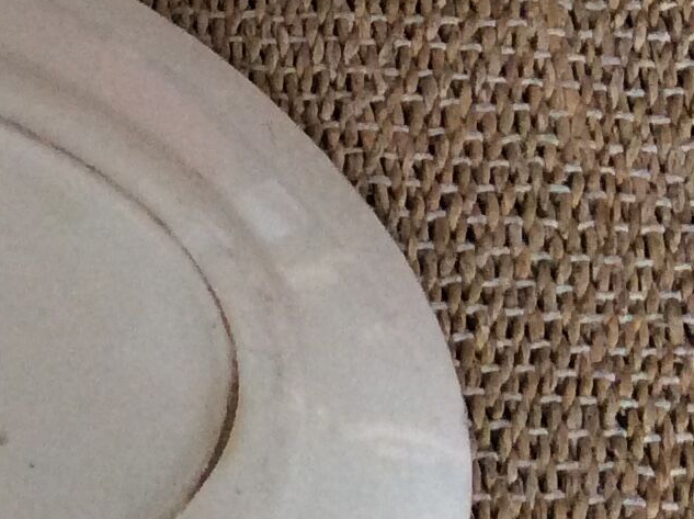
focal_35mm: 131
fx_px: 2623
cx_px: -520
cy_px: 35
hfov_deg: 13.6
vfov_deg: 11.2
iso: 125
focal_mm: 3.3
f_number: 2.4
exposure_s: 1/25
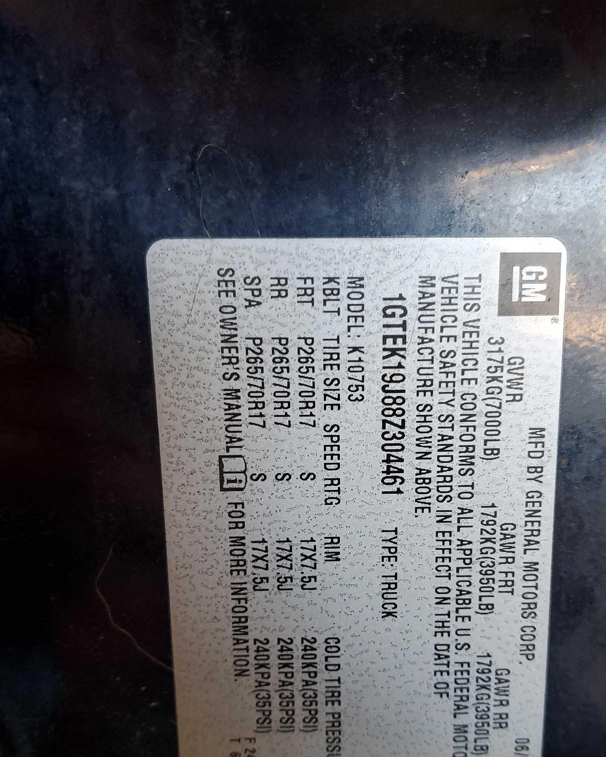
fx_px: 785
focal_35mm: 35
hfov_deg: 42.0
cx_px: 365
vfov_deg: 51.1
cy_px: 469
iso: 76
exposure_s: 1/60.2
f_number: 1.5
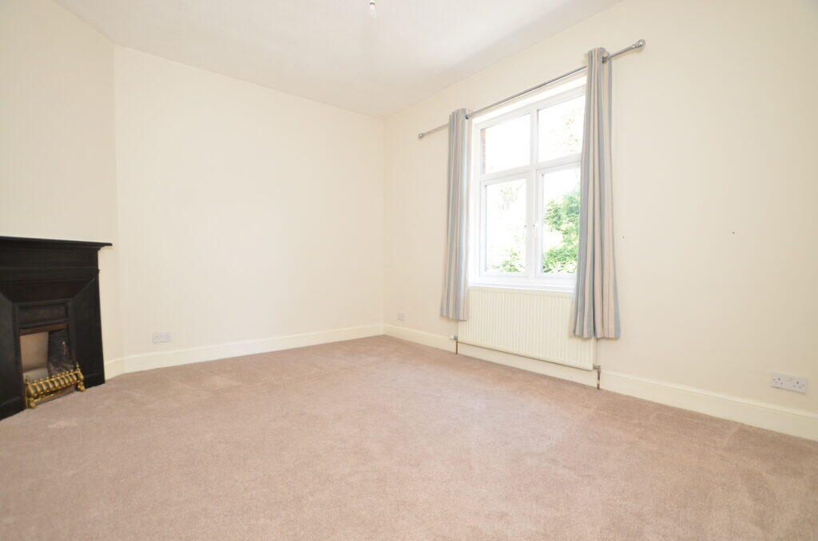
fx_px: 340
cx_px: 409
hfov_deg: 100.5
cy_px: 270
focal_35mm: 15
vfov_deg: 77.1
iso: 720
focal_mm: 10
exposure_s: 1/60
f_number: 4
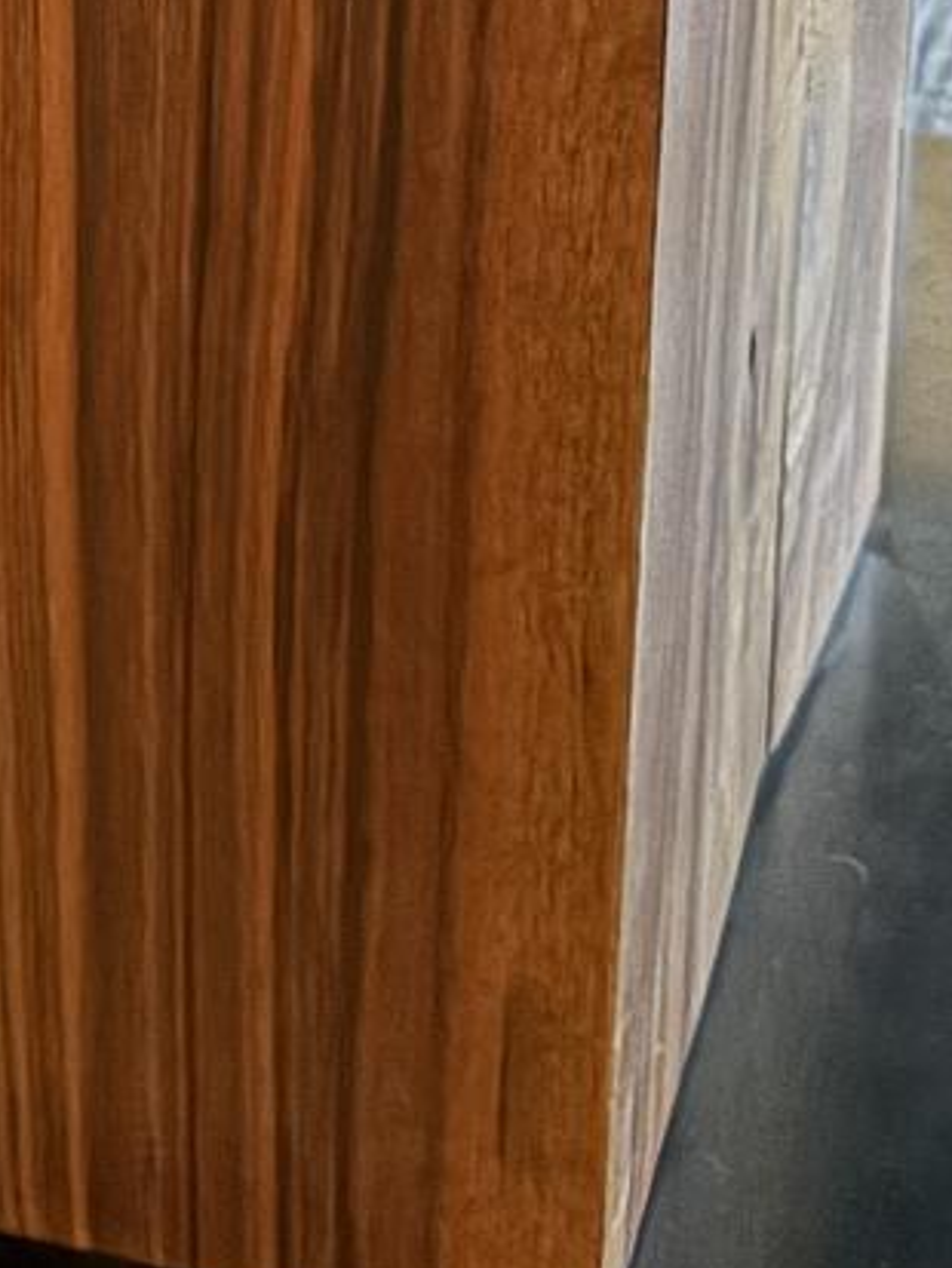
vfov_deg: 14.6
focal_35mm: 126
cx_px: -132
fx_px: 4618
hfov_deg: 11.6
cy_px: -583
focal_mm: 5.96
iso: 1000
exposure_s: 1/9
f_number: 1.6
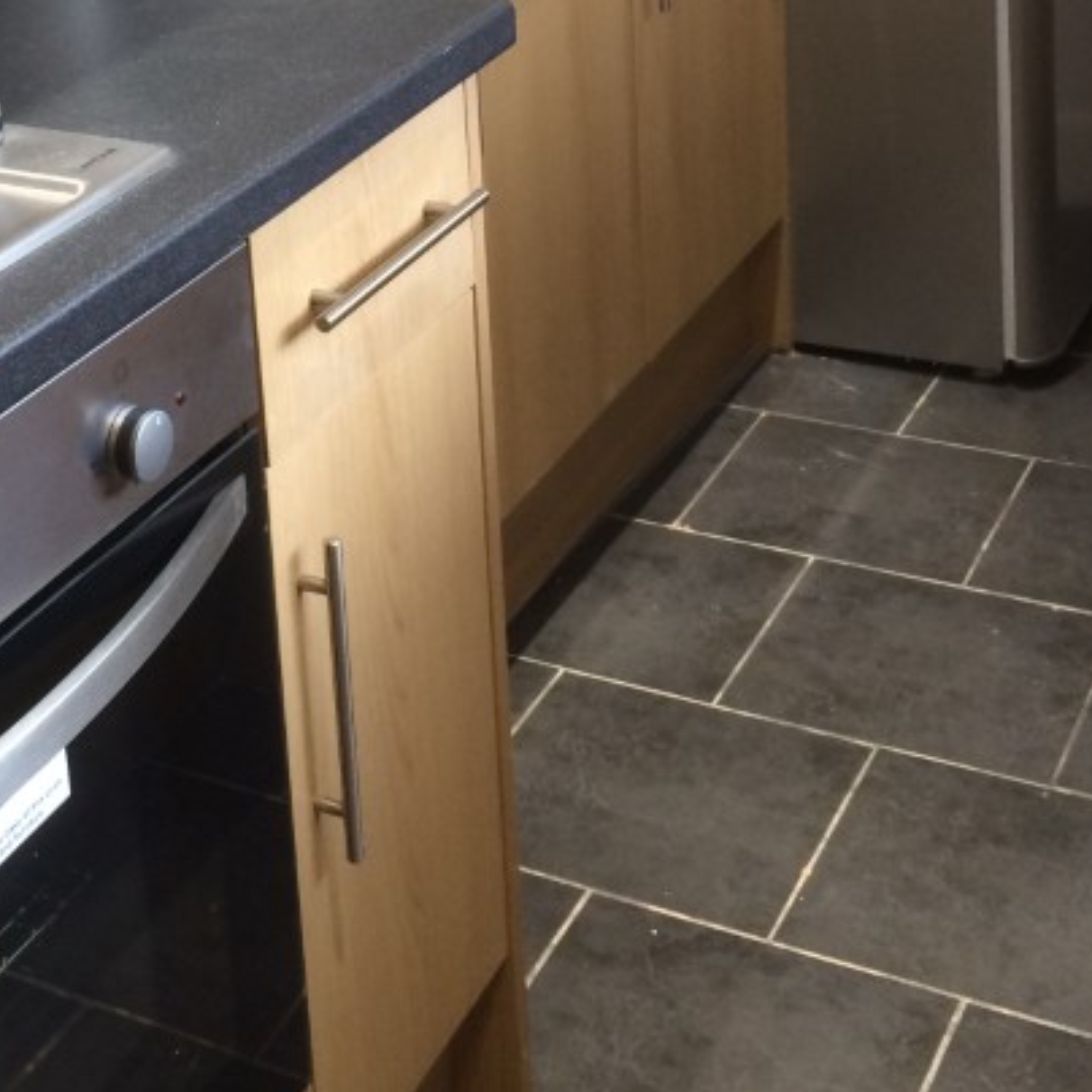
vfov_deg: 25.2
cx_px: 181
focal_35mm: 65
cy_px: -5
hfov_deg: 25.9
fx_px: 2320
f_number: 2.2
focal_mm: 4.15
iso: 125
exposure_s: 1/33
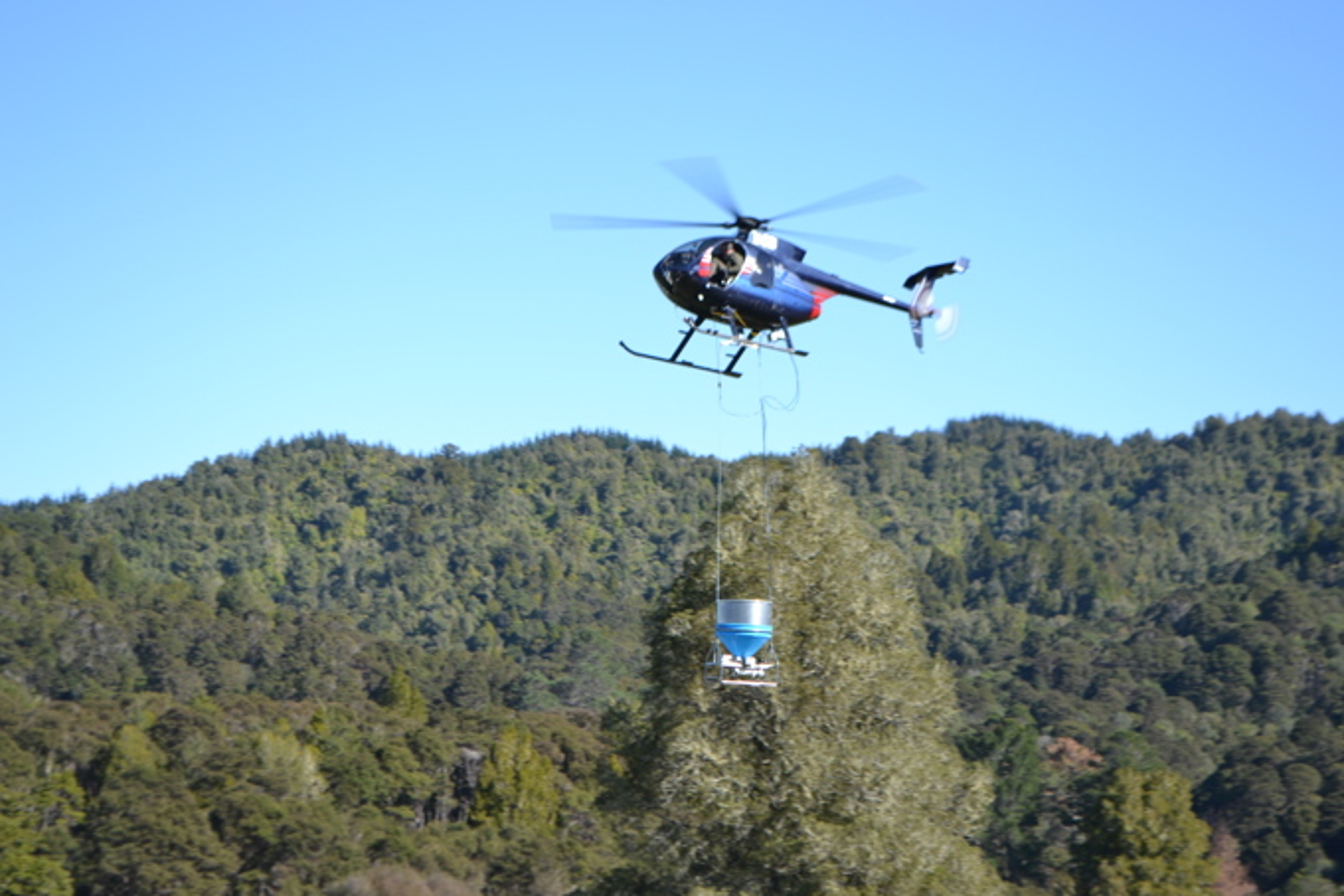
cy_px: 448
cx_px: 672
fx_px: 3079
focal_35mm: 82
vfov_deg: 16.5
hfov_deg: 24.6
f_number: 6.3
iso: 100
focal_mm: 55
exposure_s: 1/160
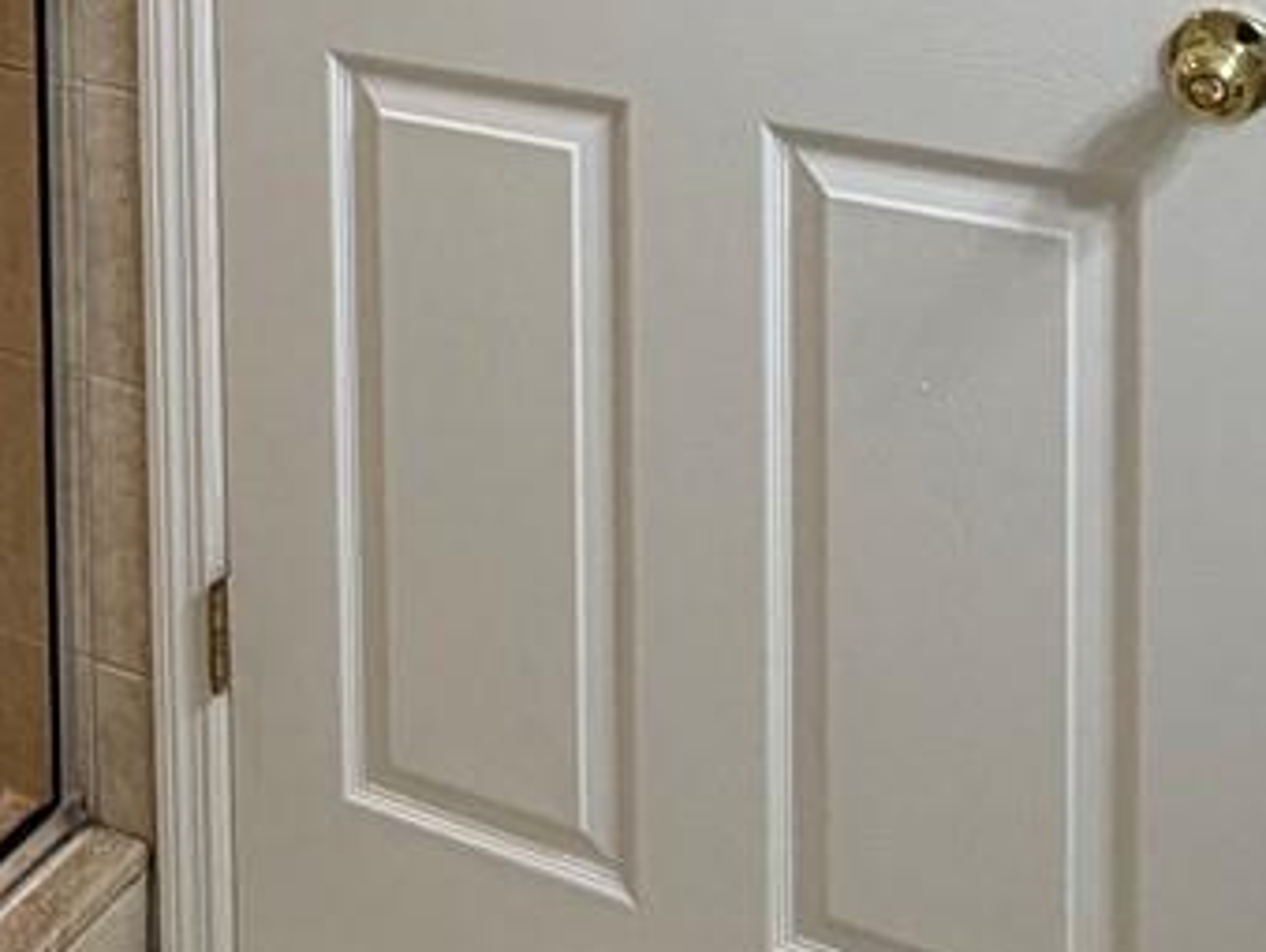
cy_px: -489
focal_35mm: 66
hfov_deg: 28.3
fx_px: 2416
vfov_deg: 19.4
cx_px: 146
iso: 125
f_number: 2.2
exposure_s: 1/120
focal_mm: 2.22
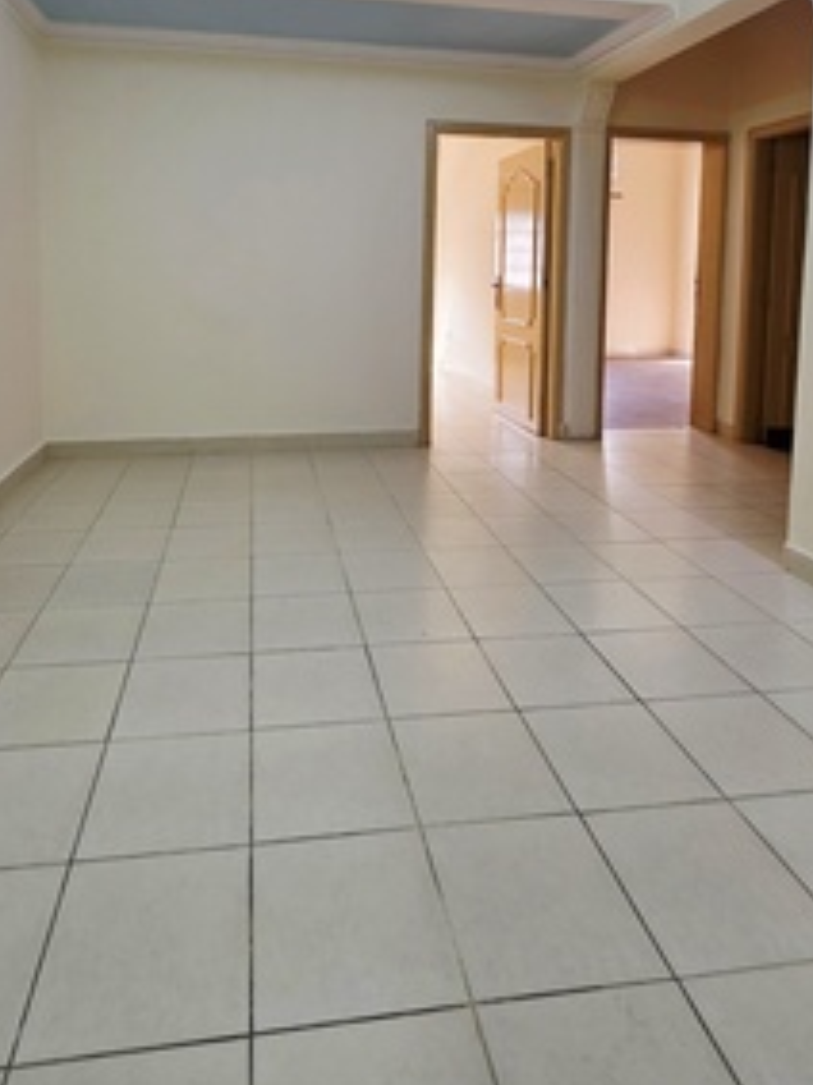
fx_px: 658
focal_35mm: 21
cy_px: 297
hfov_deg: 63.1
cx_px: 343
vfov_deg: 74.4
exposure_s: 1/101
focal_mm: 2.2
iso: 160
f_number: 1.9
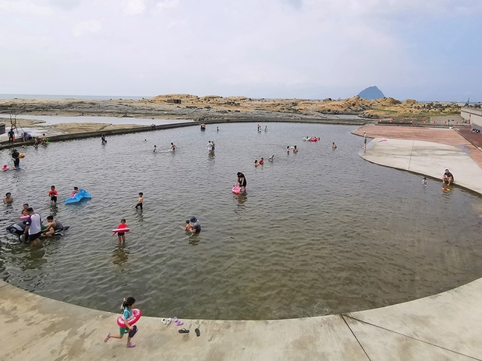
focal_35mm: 22
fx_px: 306
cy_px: 124
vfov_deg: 59.8
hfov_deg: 75.9
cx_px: 280
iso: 50
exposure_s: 1/1244
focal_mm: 2.35
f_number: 2.2
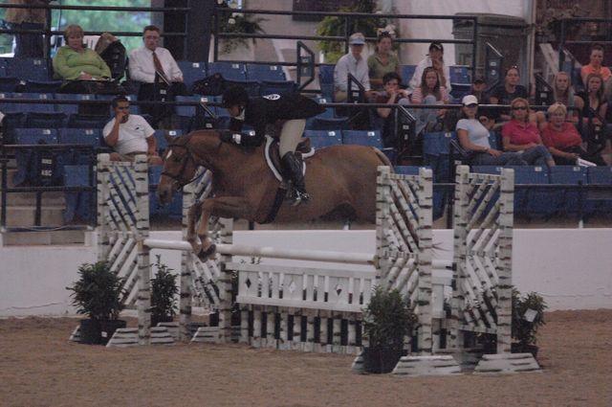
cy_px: 204
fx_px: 5093
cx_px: 306
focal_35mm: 300
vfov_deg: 4.6
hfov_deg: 6.9
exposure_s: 1/320
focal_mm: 200
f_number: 2.8
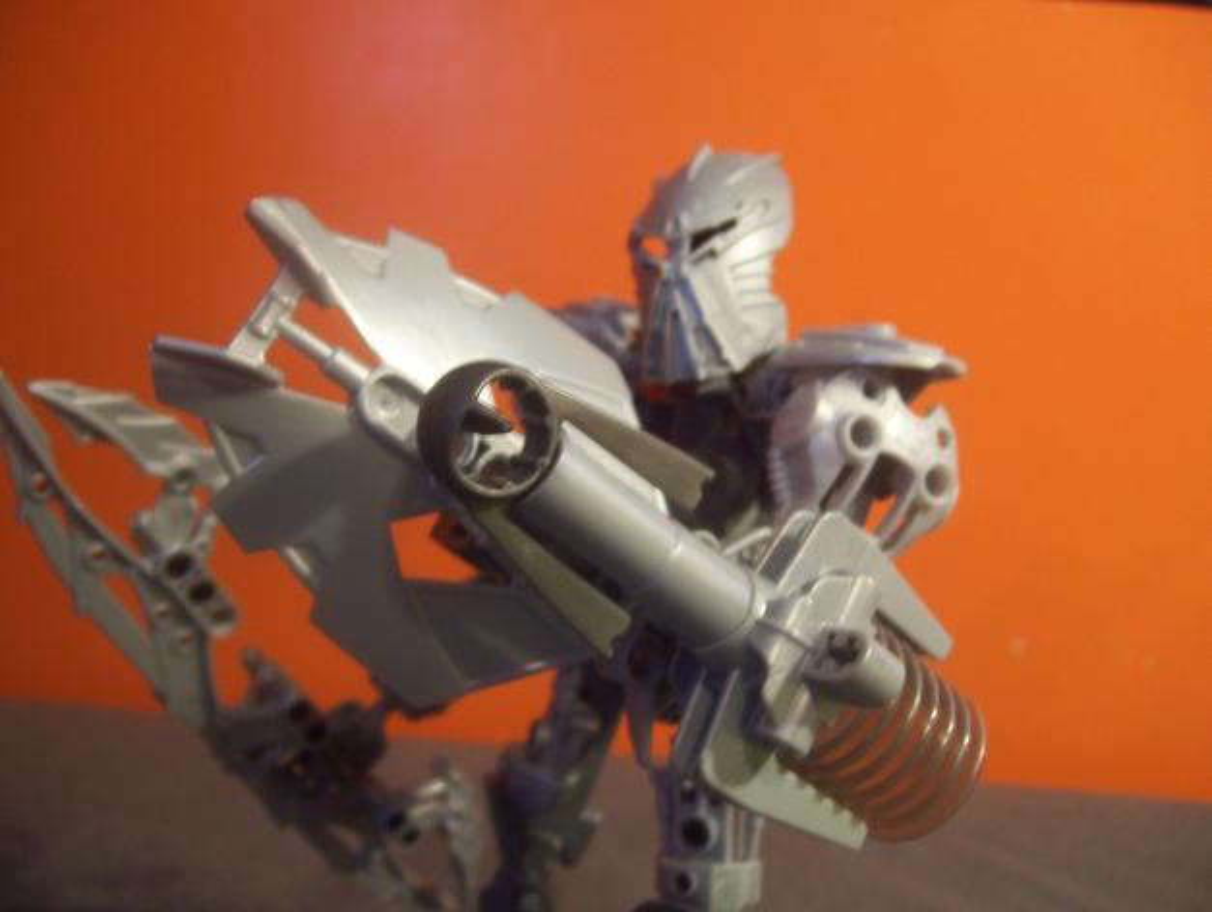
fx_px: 1262
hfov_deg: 51.3
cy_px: 456
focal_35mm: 36
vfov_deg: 39.7
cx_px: 606
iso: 160
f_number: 2.7
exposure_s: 1/8
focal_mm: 6
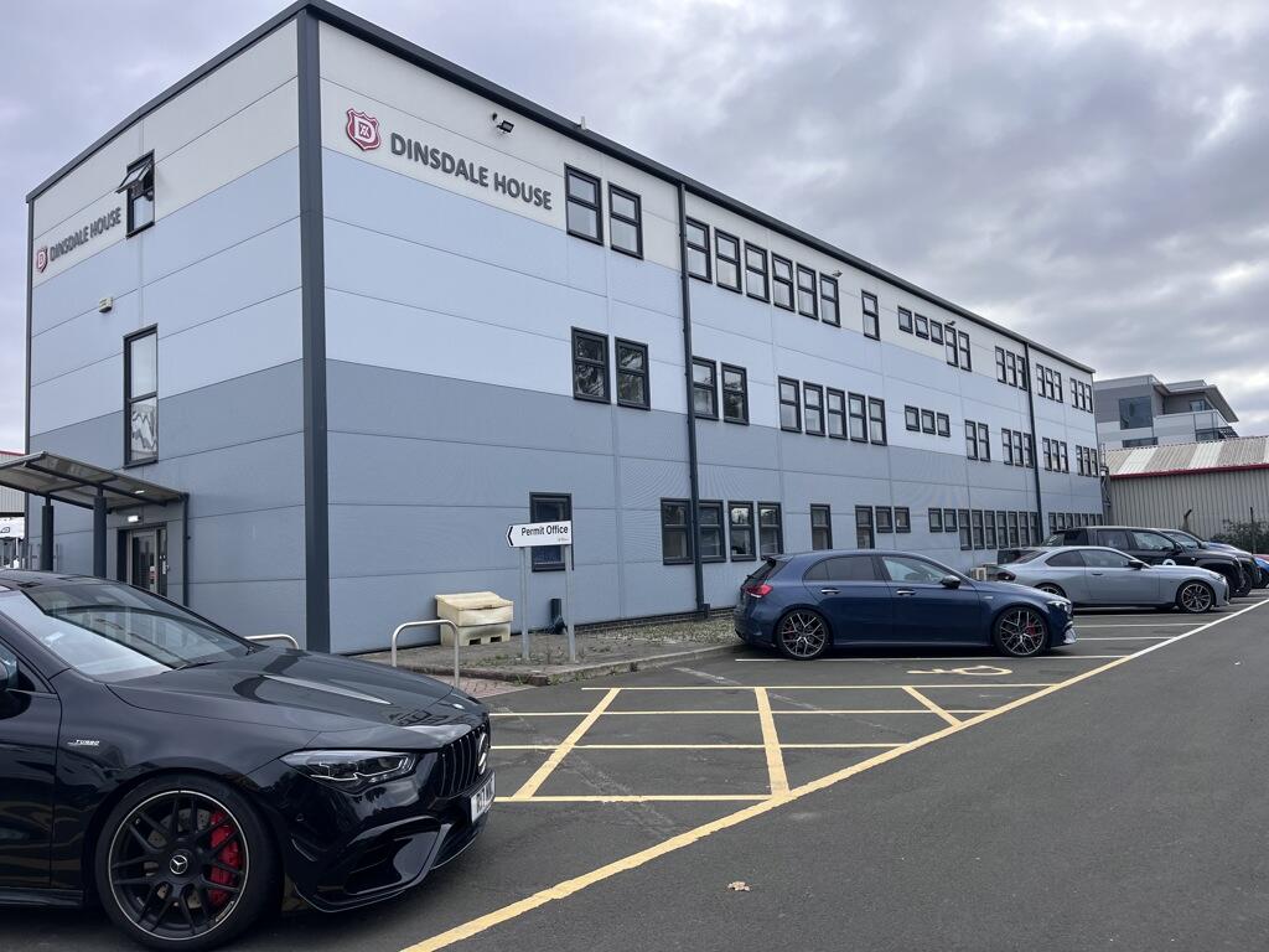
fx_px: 953
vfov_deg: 53.1
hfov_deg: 67.3
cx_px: 634
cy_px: 476
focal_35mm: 26
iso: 50
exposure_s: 1/1096
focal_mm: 5.1
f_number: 1.6
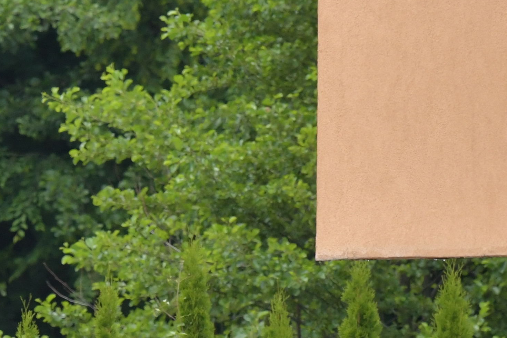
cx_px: -406
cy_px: 316
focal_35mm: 1123
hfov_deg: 1.8
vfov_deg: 1.2
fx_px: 15814
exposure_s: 1/2500
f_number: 5
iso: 640
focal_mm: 200
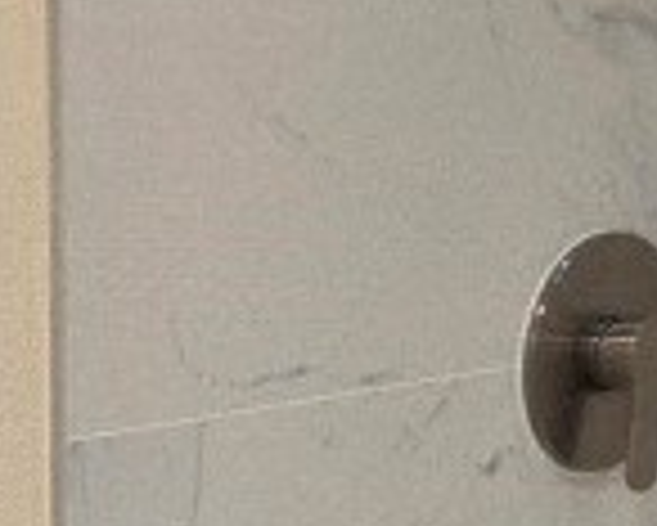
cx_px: -306
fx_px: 3055
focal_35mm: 157
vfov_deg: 8.4
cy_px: 1560
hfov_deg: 11.8
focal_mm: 5.4
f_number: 1.8
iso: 200
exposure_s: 1/120
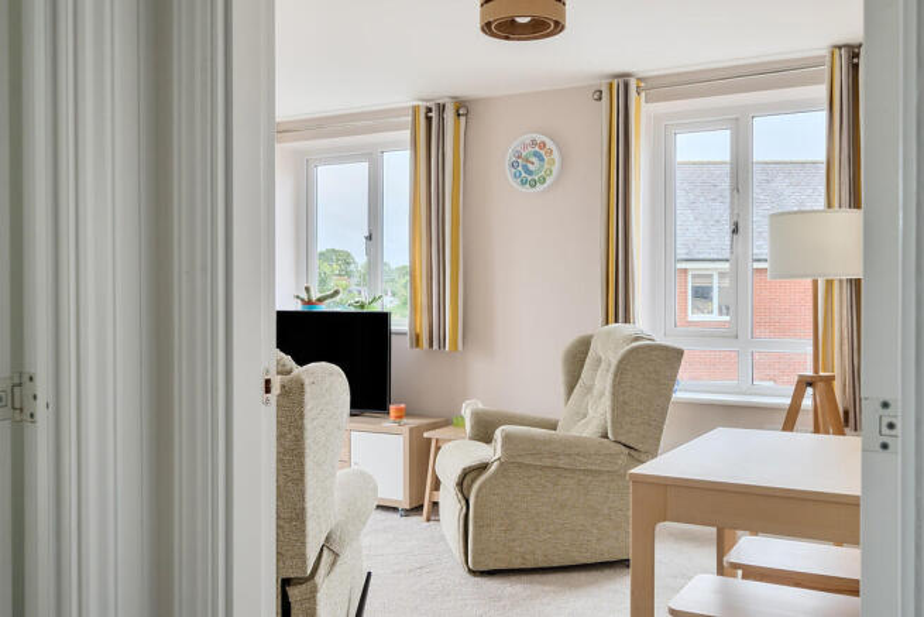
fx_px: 873
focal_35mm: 34
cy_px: 308
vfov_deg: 38.9
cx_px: 462
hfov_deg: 55.8
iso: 100
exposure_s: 1/13
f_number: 8
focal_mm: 23
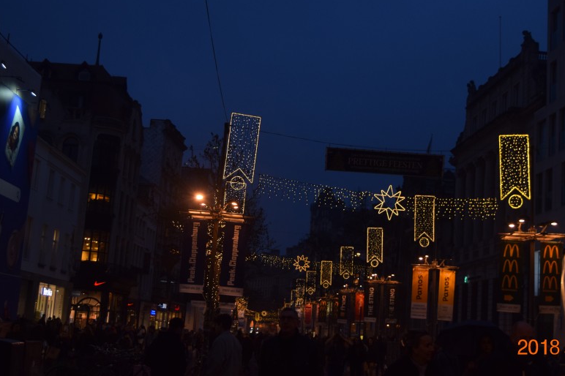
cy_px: 135
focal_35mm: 62
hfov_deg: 32.5
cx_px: 321
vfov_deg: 21.9
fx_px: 967
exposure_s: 1/100
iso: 400
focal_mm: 31
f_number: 5
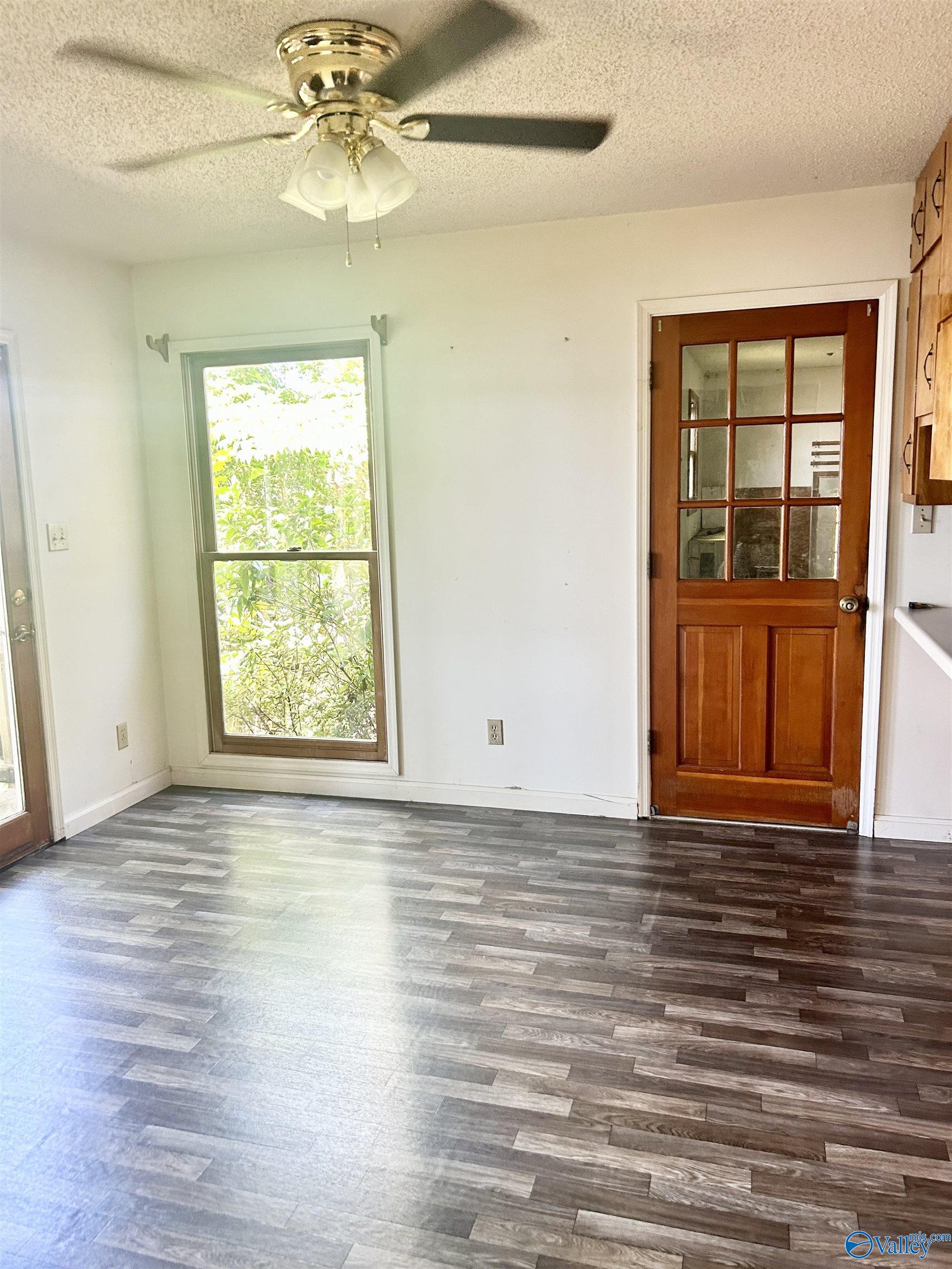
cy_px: 634
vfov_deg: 67.3
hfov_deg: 53.1
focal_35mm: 26
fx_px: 953
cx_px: 476
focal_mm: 5.7
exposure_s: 1/99
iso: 125
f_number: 1.5
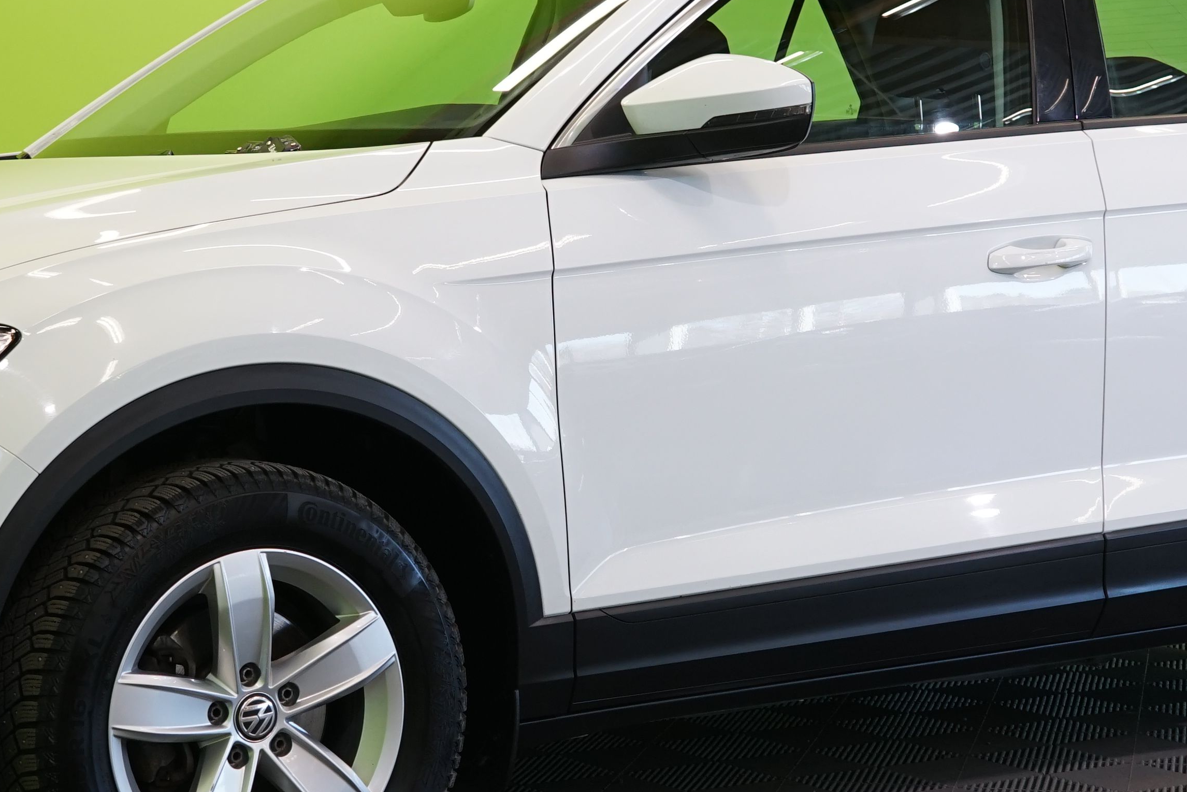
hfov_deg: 22.8
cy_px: 357
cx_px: 495
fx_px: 2934
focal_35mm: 89
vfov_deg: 15.4
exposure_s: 1/40
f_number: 6.3
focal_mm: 34
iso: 500
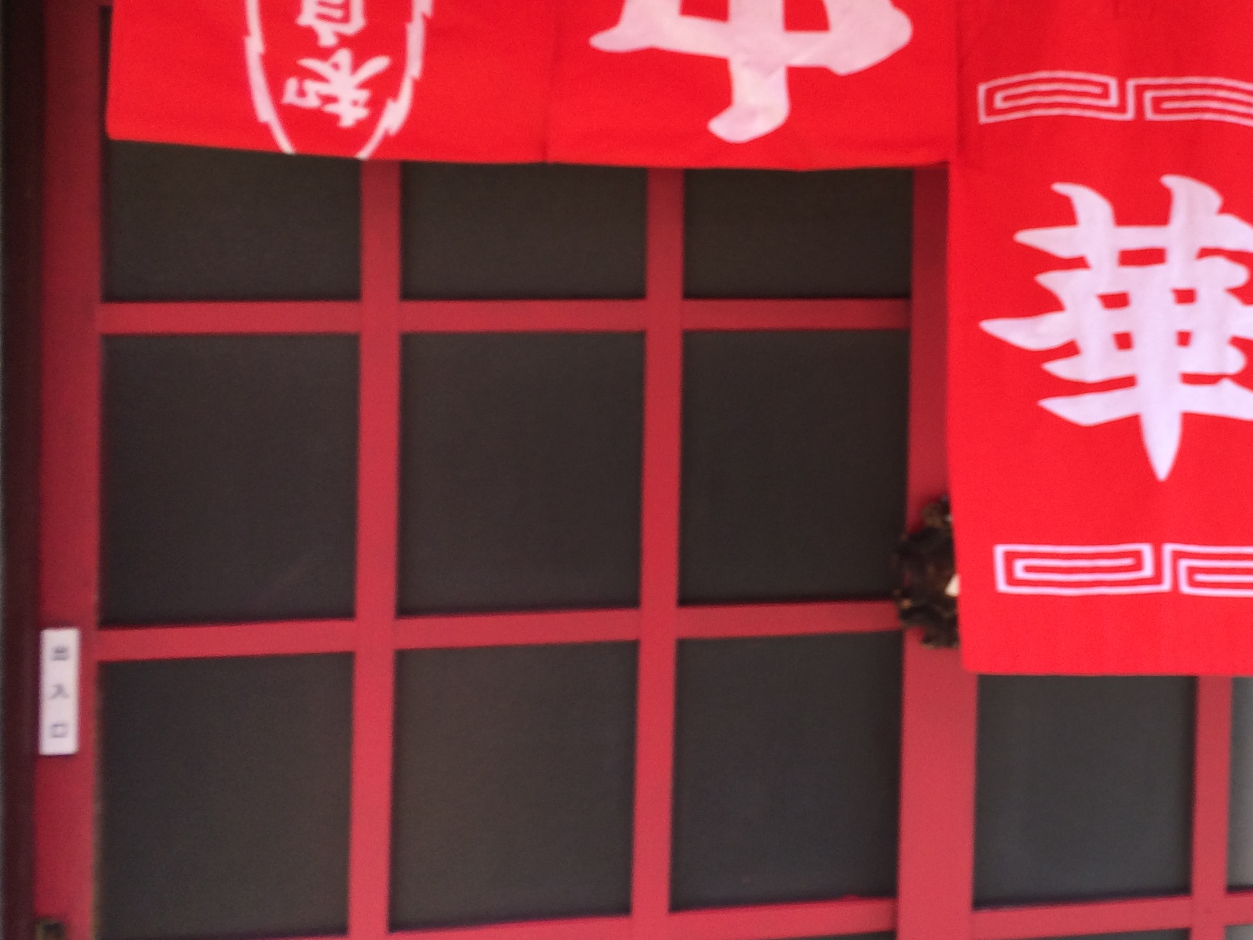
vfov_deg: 29.0
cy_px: 352
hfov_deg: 36.7
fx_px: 1810
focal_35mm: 50
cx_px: 1022
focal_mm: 4.12
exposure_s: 1/272
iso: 32
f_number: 2.2
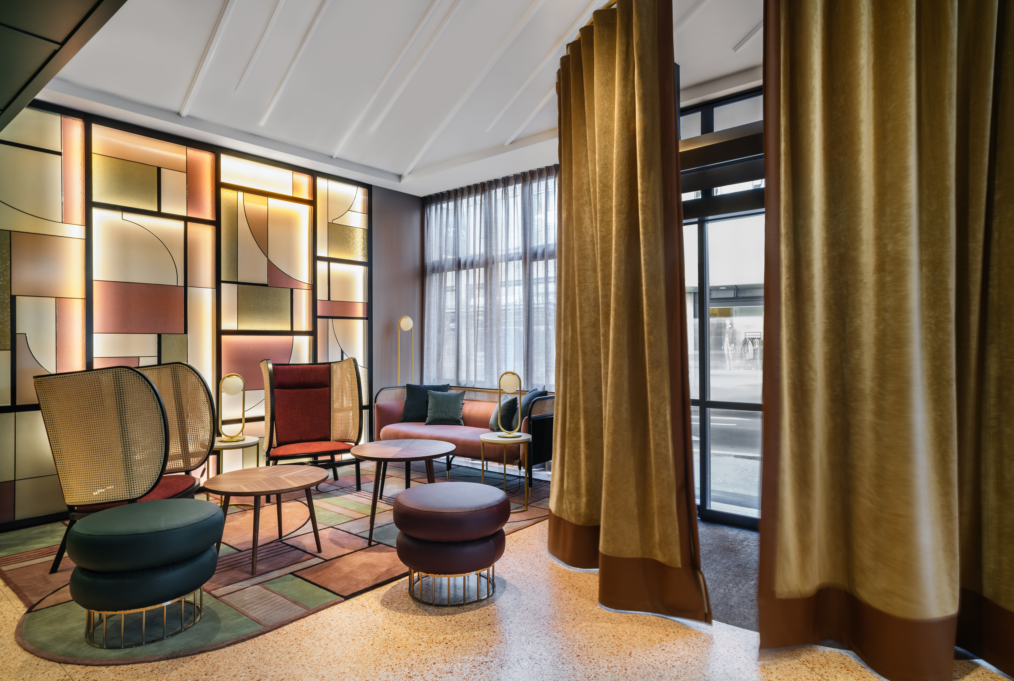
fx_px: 565
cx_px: 507
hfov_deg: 83.8
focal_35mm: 20
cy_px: 340
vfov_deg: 62.2
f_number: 14
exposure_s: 2
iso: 100
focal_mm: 20
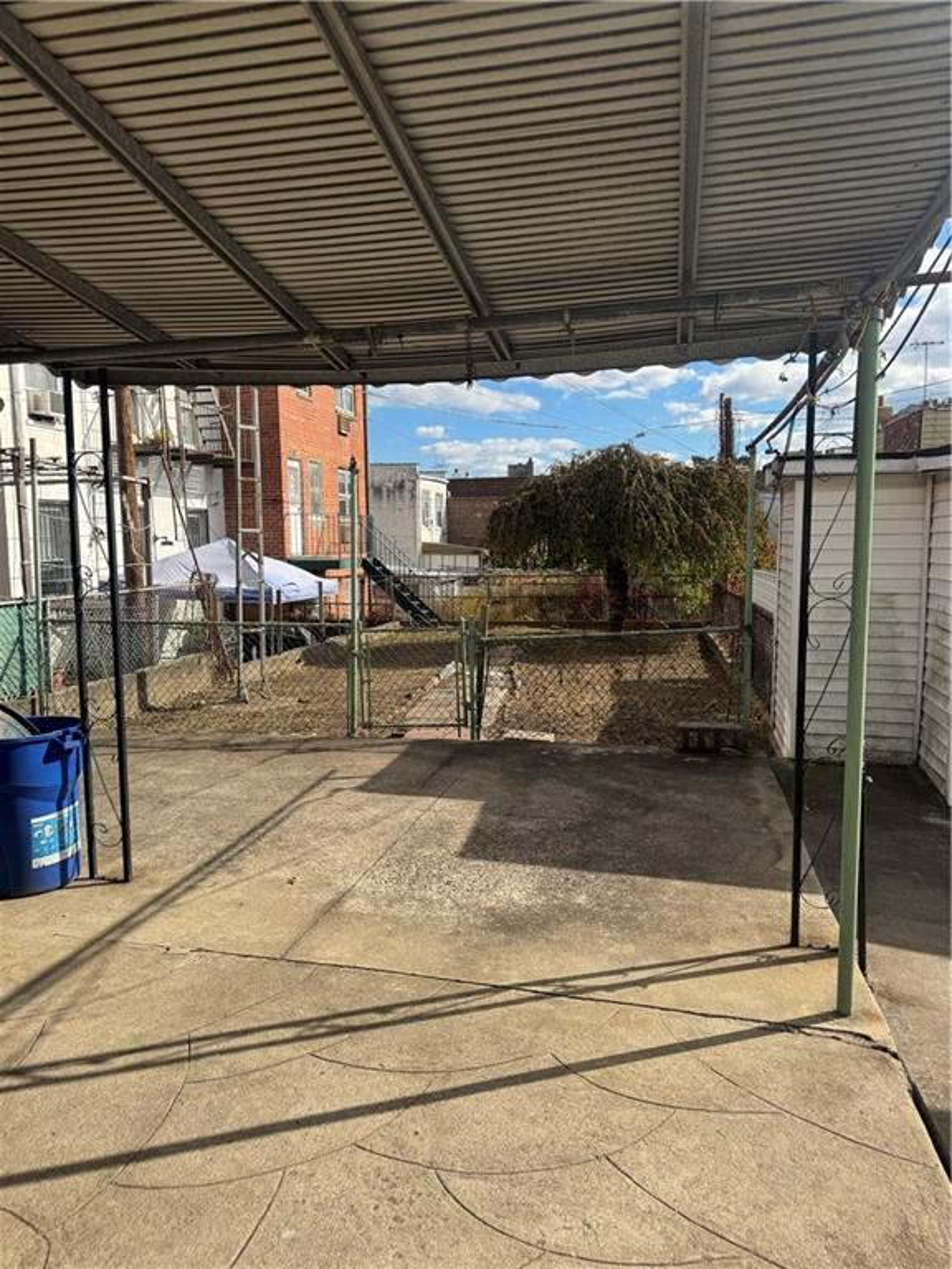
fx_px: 880
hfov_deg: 56.8
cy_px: 634
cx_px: 476
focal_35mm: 24
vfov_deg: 71.6
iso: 80
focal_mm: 6.76
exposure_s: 1/4608
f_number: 1.78
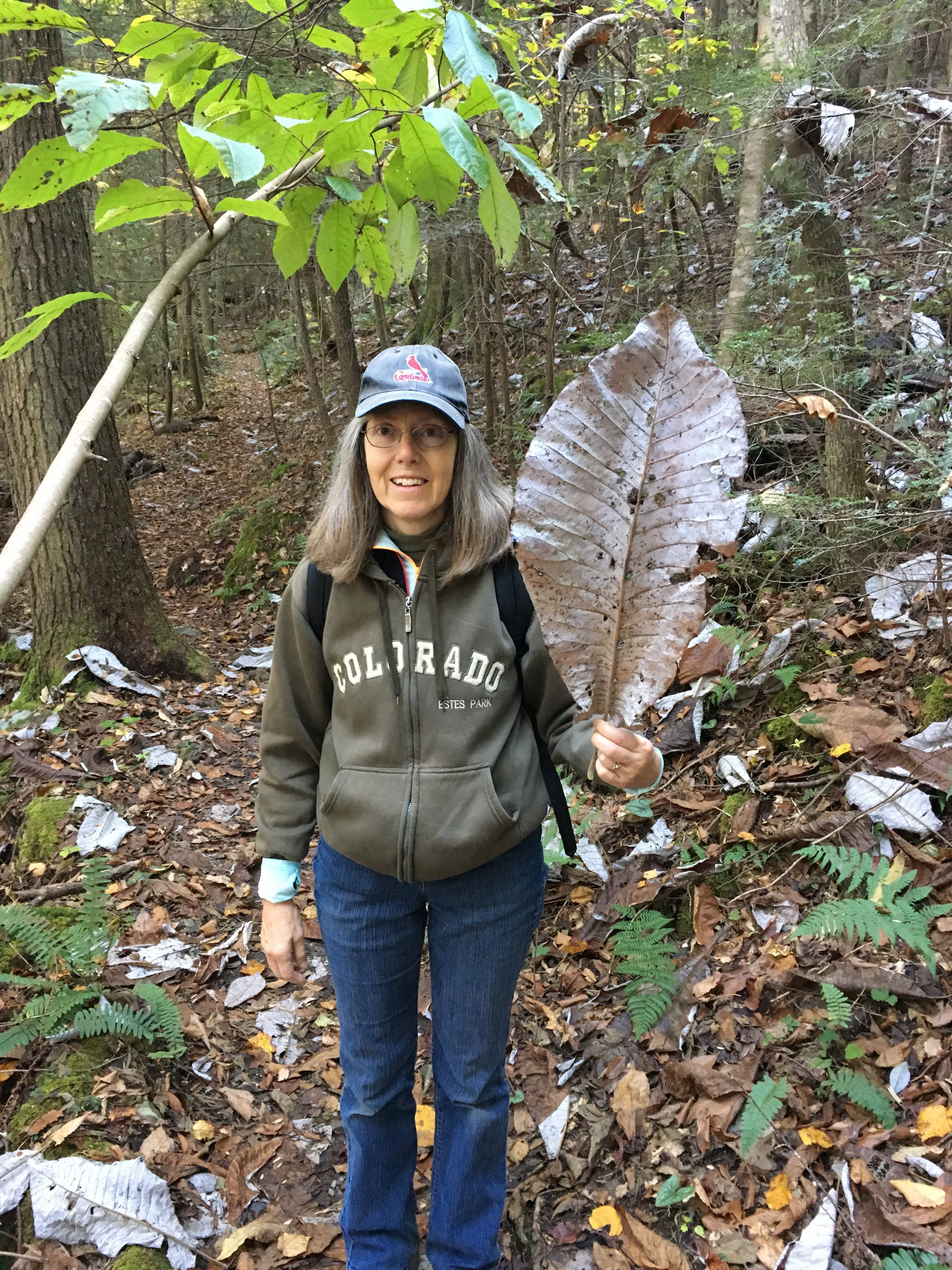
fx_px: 1063
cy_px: 635
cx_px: 476
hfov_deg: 48.2
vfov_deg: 61.7
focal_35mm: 29
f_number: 2.2
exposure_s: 1/30
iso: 200
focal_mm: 4.15
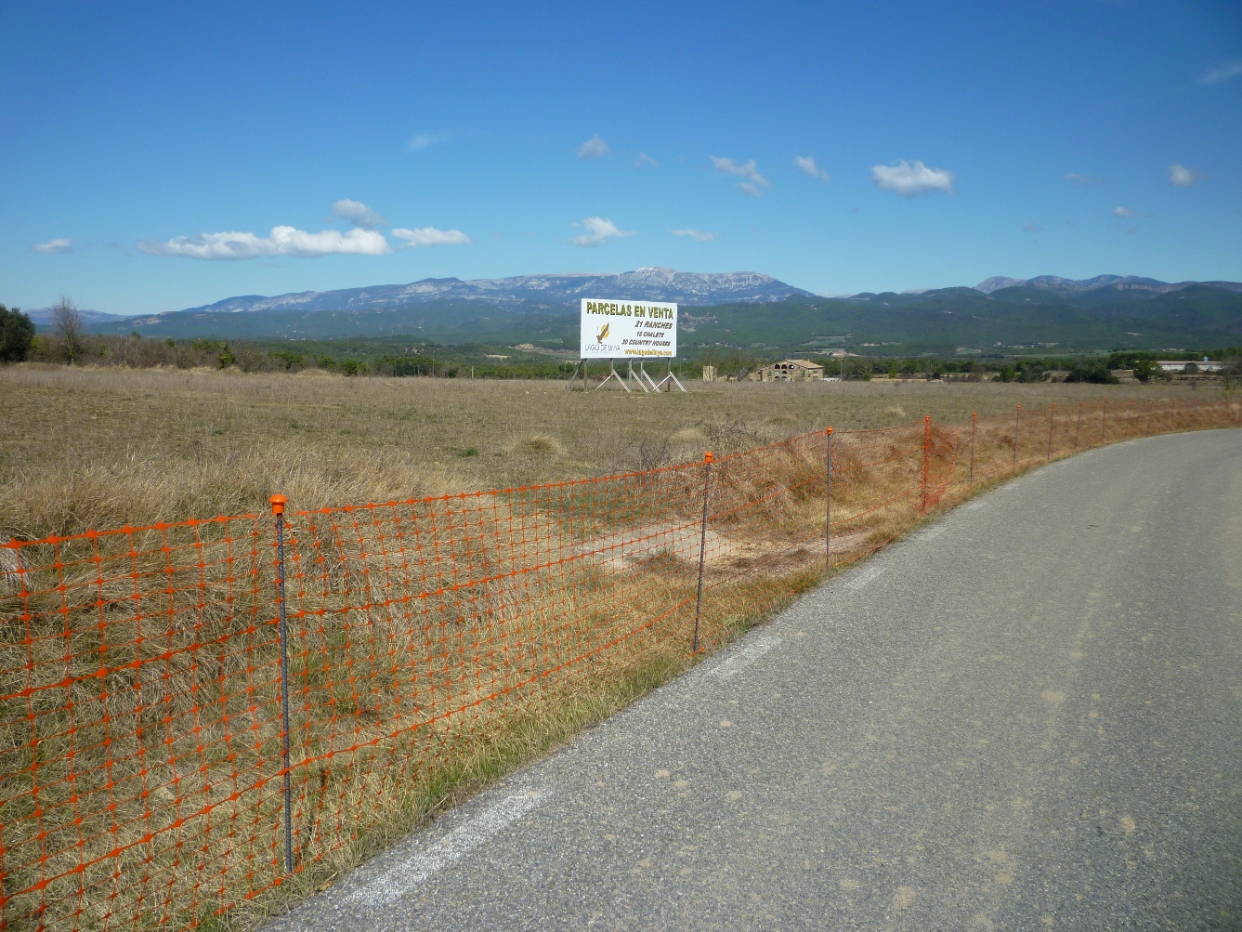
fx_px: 1041
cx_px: 621
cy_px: 466
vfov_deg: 48.2
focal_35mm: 29
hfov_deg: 61.7
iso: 80
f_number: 4.5
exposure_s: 1/800
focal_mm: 5.2
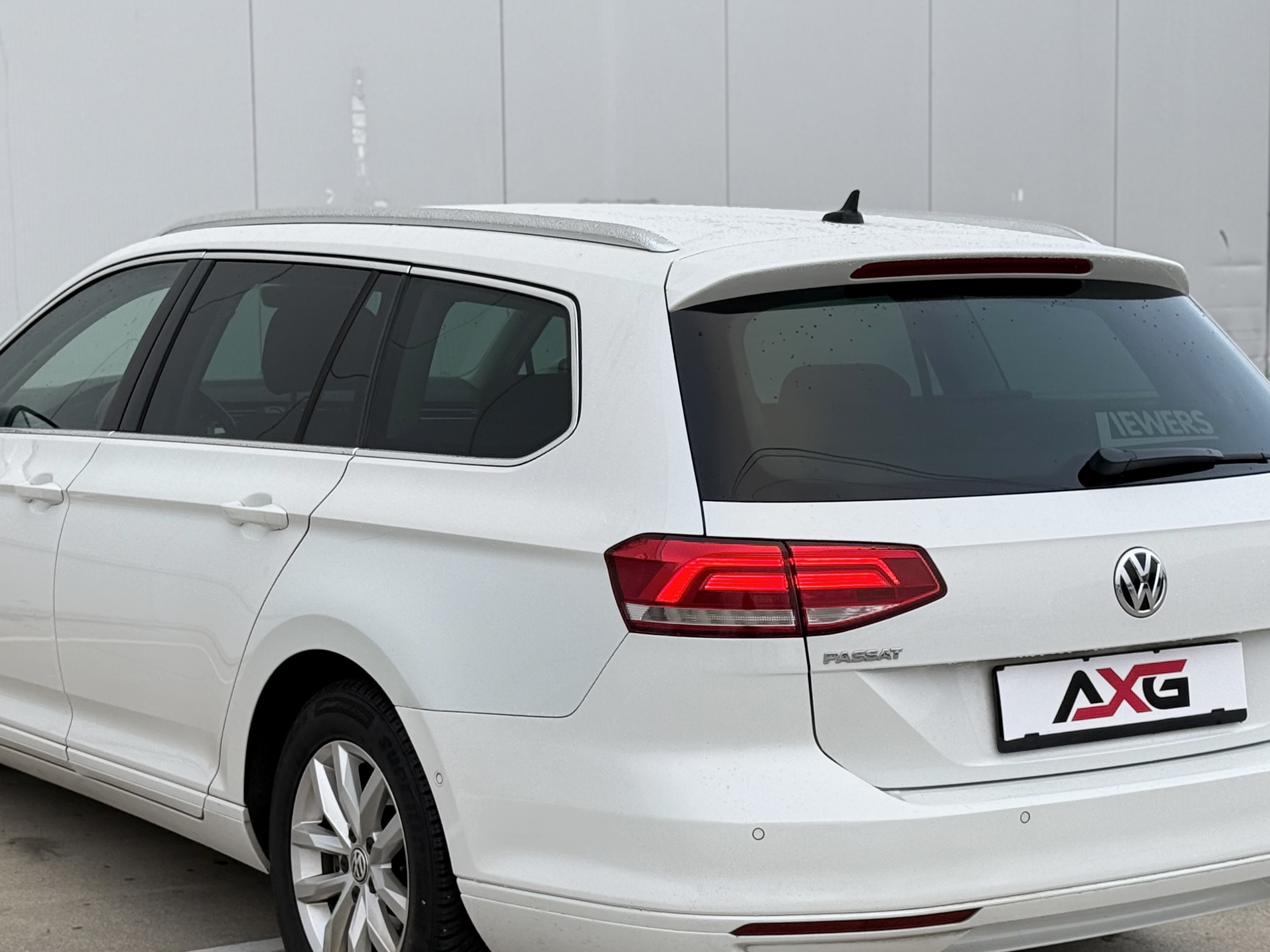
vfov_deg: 19.6
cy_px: 552
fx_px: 2752
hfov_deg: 26.0
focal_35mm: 75
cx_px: 592
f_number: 1.78
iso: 64
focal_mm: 6.76
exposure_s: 1/561
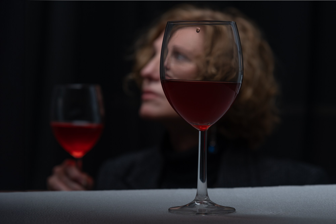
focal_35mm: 120
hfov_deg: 17.1
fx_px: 1120
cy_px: 112
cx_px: 168
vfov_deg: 11.4
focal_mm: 120
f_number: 5.6
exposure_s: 1/60
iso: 100
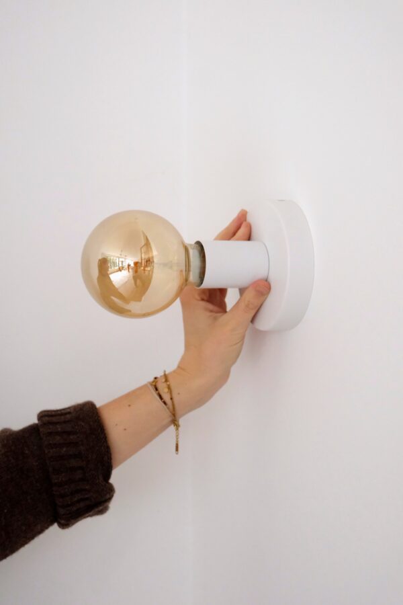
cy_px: 302
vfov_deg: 37.5
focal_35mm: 53
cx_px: 202
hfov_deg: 25.5
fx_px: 890
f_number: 2.8
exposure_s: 1/52
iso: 250
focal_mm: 35
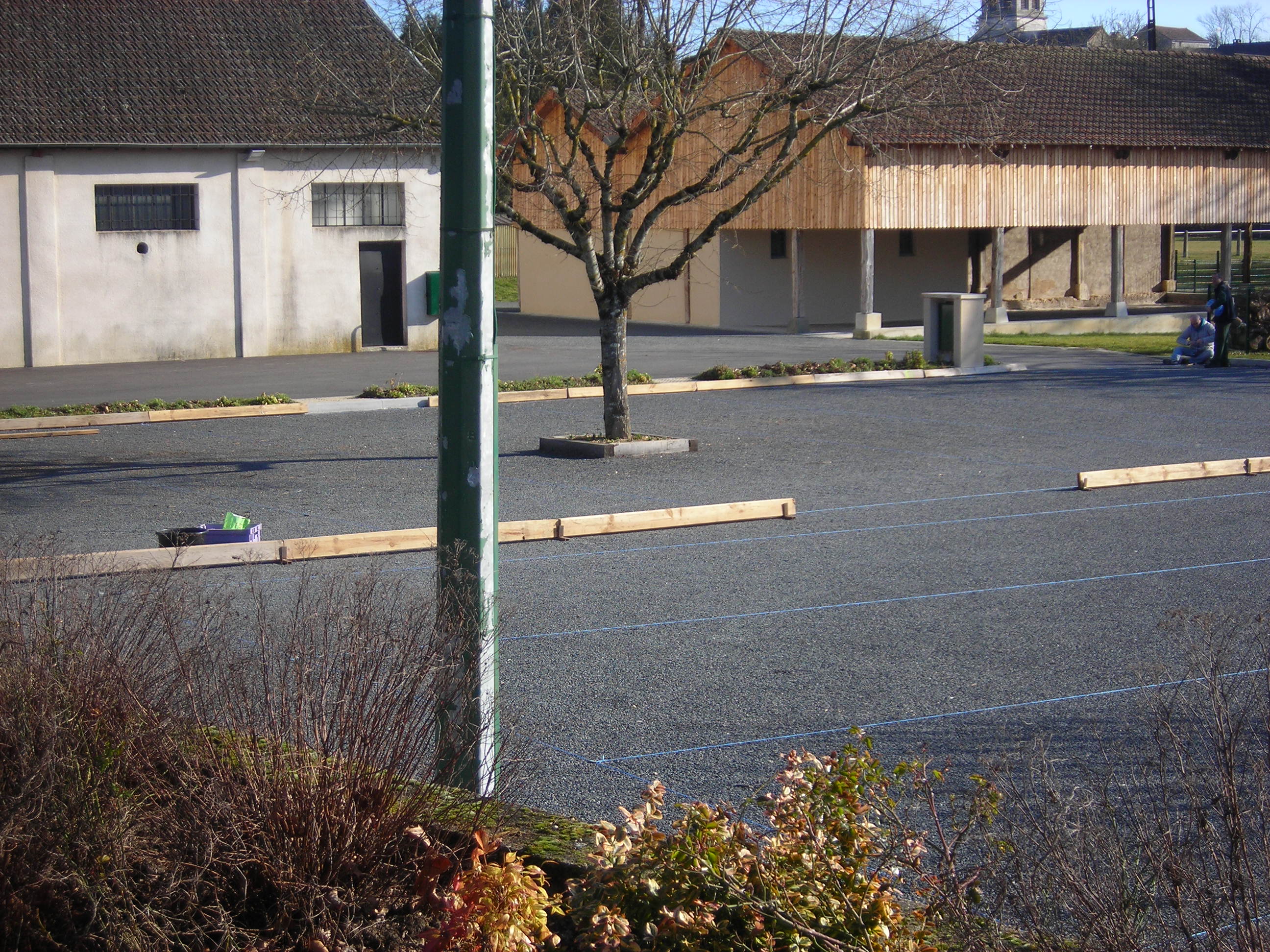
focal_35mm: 65
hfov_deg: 29.8
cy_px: 476
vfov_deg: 22.6
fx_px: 2385
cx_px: 635
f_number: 3.9
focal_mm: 10.8
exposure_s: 1/298
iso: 50
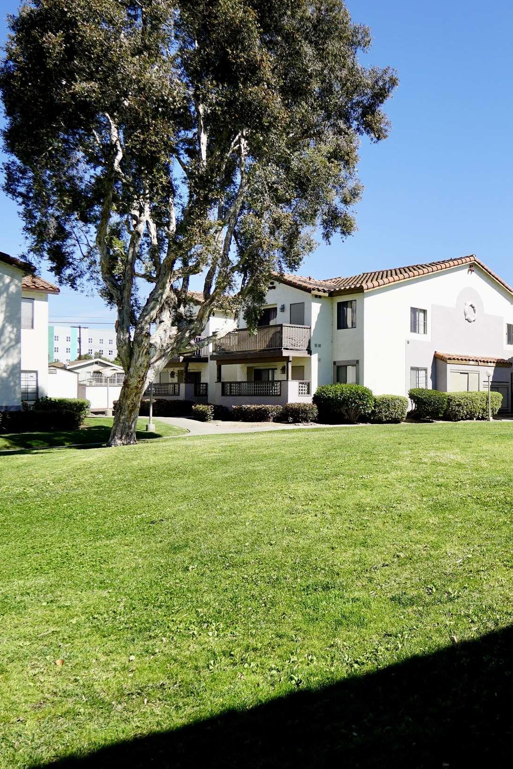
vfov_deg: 65.5
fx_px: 599
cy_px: 391
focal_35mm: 28
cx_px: 476
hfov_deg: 42.0
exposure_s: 1/500
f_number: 5
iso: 100
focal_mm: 10
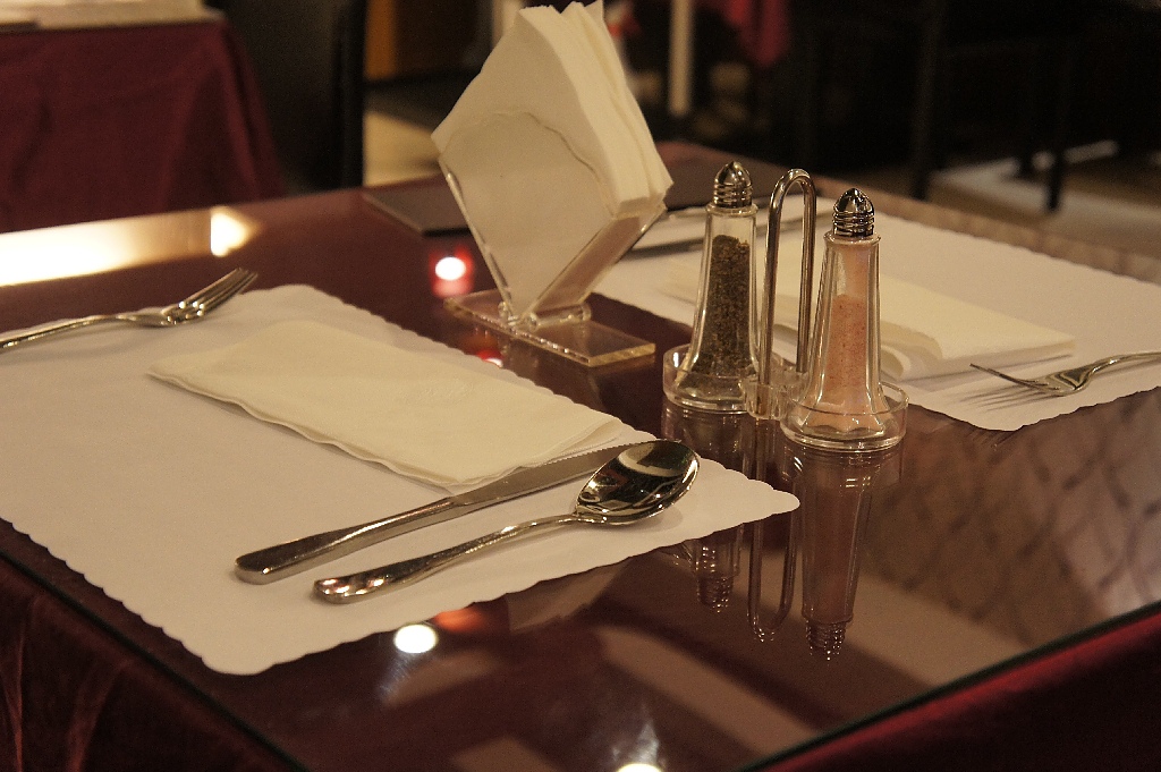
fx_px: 1982
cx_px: 580
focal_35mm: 62
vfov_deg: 22.0
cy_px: 386
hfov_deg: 32.7
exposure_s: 1/60
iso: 1600
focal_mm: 41
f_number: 4.5
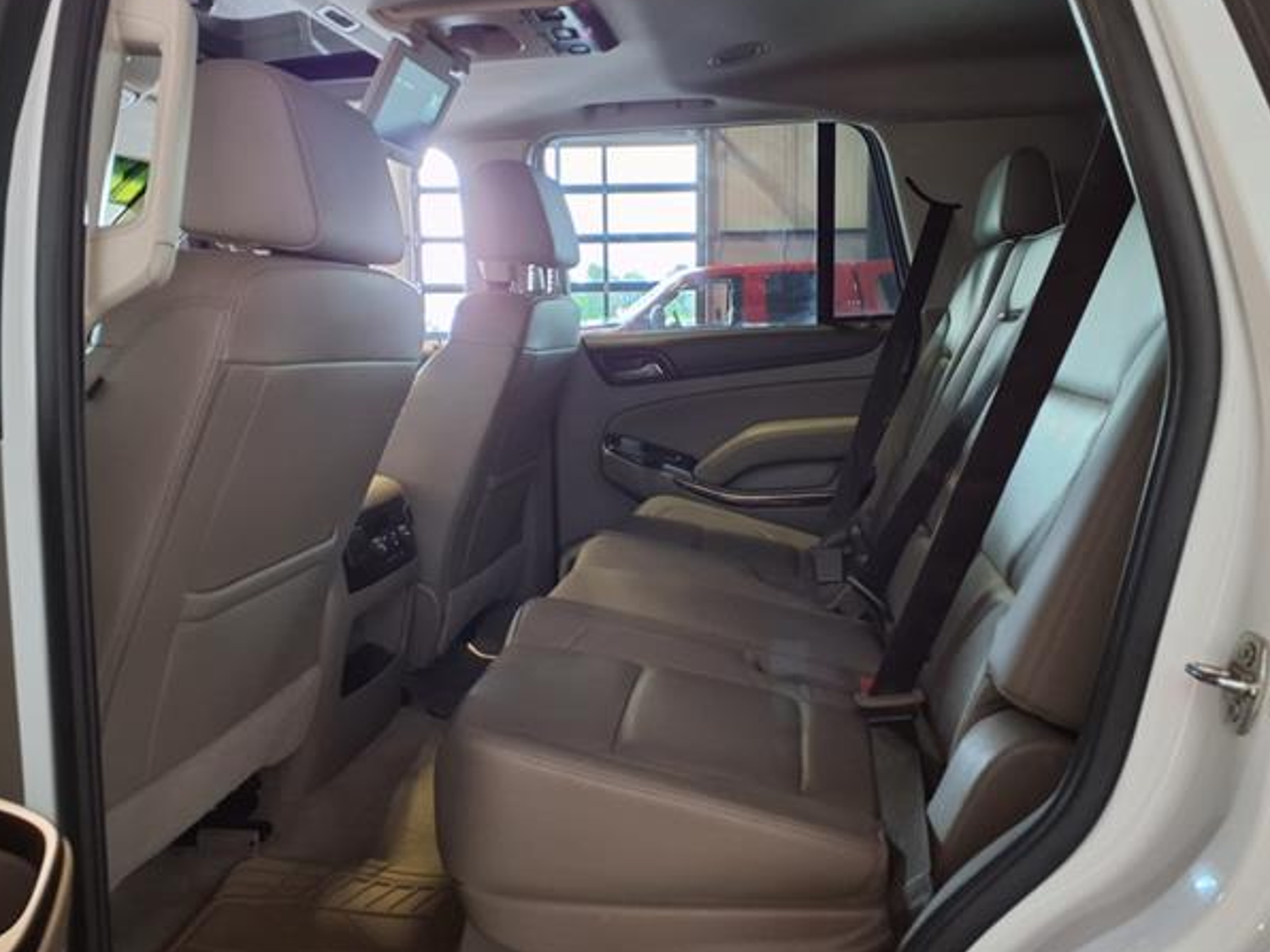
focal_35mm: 29
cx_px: 622
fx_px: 1064
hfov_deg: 61.7
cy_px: 449
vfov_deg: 48.2
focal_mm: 3.58
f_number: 1.9
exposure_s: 1/20
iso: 400
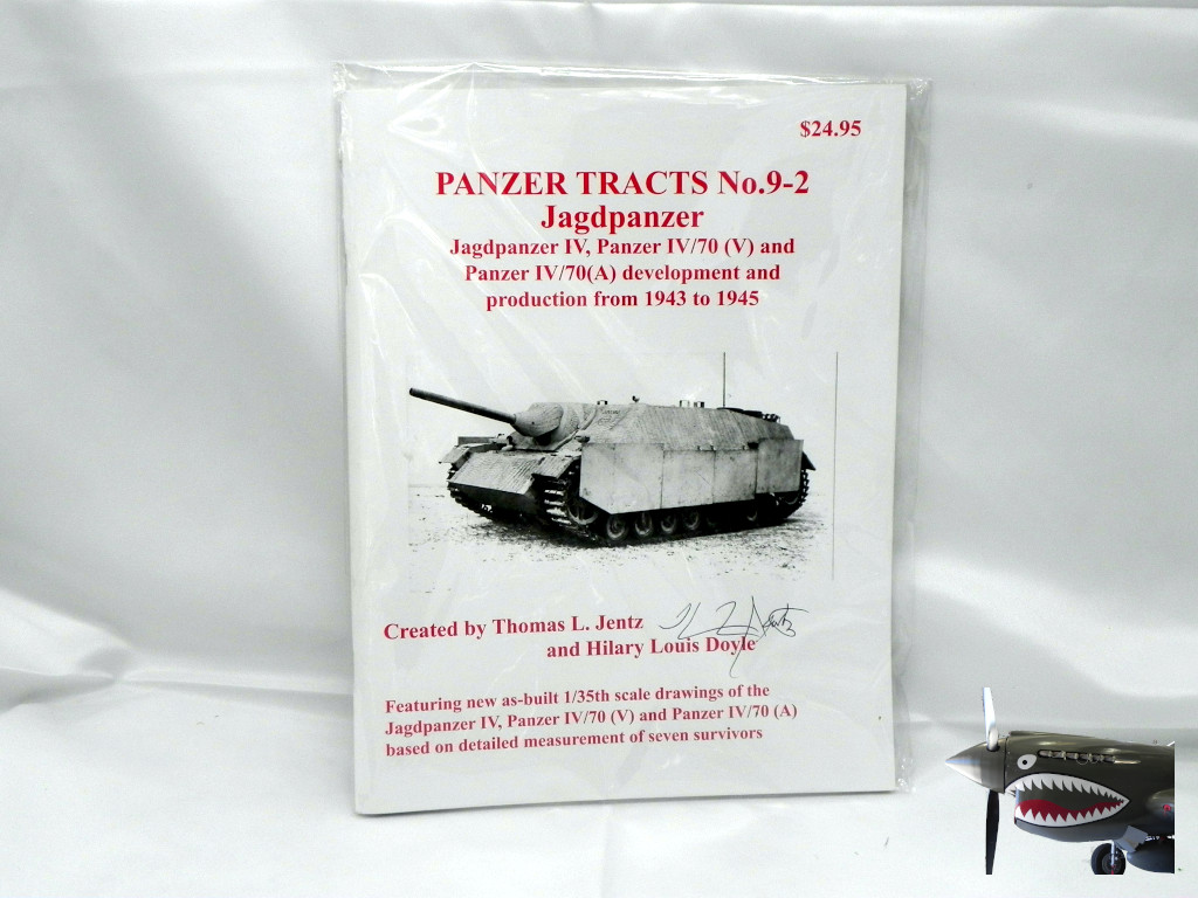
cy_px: 449
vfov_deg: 35.1
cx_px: 599
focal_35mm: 41
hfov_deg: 45.8
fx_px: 1419
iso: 160
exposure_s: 1/362
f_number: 3.2
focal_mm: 7.3
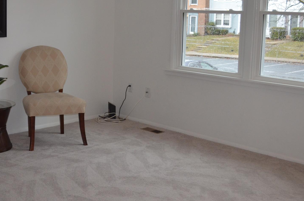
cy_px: 79
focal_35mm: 56
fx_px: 472
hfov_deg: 35.5
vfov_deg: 24.0
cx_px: 112
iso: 1100
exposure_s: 1/60
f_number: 4.2
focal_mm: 26
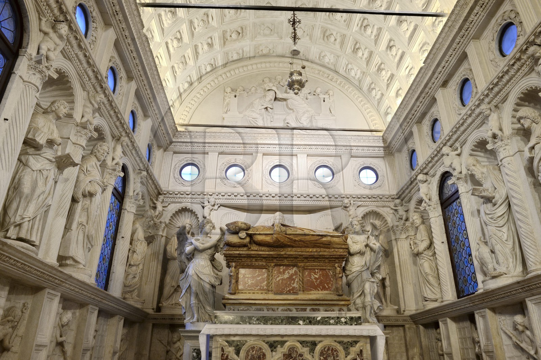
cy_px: 180
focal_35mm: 24
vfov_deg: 53.1
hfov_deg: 73.8
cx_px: 270
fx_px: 360
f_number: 7.1
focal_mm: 24
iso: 1600
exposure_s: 1/10
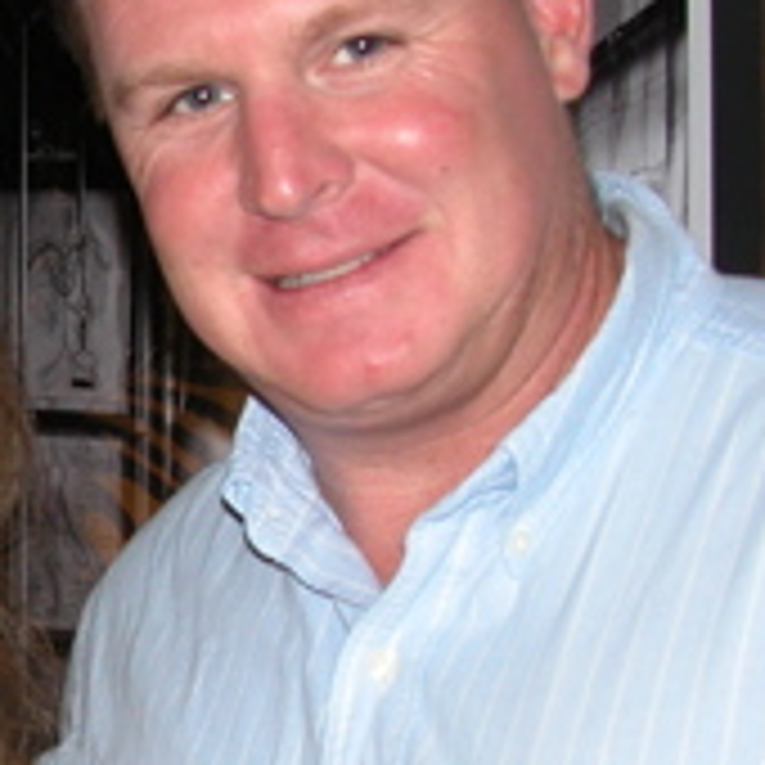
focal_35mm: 118
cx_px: -162
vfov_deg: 14.7
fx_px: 2950
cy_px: 560
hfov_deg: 14.3
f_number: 2.8
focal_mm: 8.9
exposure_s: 1/60
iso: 100
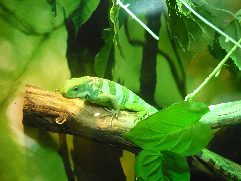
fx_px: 230
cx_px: 120
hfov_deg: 55.4
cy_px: 90
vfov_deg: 42.9
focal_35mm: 33
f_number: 2.8
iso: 400
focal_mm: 5.5
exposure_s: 1/30
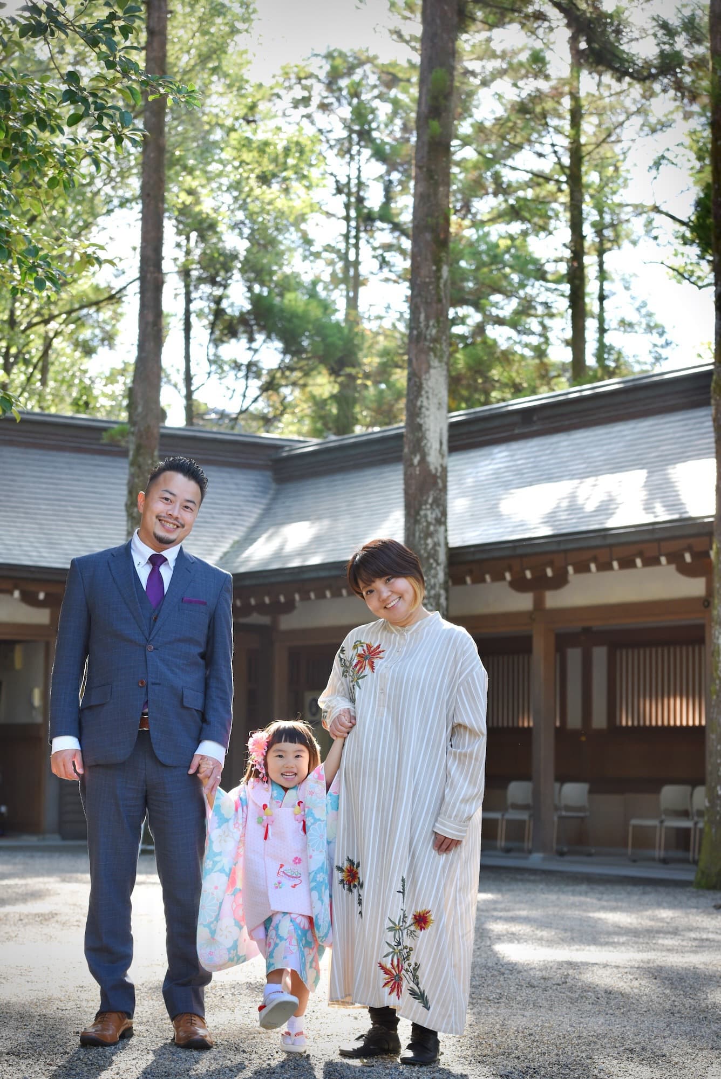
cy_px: 540
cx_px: 360
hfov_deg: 19.5
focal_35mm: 70
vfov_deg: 28.8
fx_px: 2100
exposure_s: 1/500
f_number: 5.6
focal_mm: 70
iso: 800
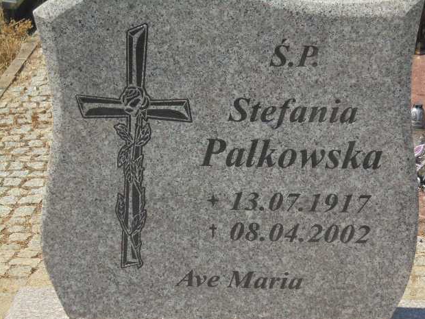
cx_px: 218
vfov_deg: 15.2
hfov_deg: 20.2
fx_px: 1191
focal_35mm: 97
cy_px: 164
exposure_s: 1/500
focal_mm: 16.9
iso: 100
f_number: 4.7
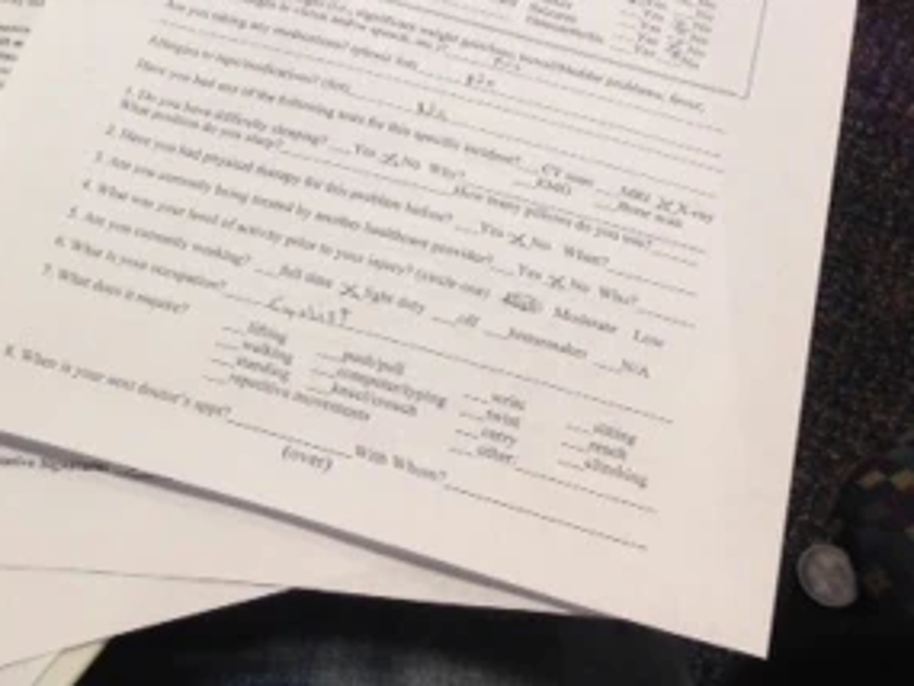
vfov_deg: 19.1
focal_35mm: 74
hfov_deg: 26.1
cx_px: 276
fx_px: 1955
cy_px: -58
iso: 50
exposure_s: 1/20
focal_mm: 4.12
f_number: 2.4
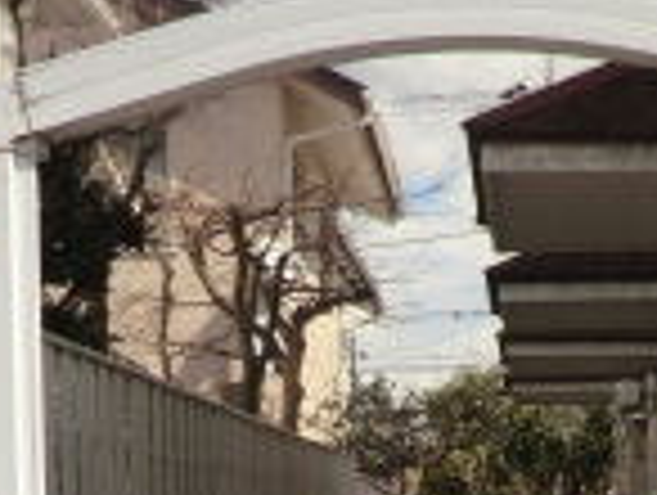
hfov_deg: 18.4
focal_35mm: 105
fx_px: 1996
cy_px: 706
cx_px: 585
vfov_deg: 13.4
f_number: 7.5
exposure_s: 1/250
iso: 80
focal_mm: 4.3
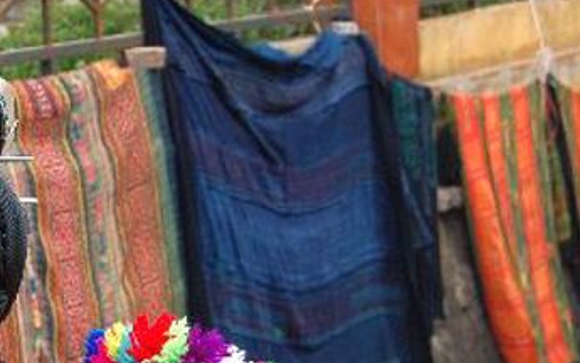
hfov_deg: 14.0
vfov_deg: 9.0
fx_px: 2293
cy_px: 350
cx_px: -124
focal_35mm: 145
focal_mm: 32
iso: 360
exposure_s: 1/125
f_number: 5.6
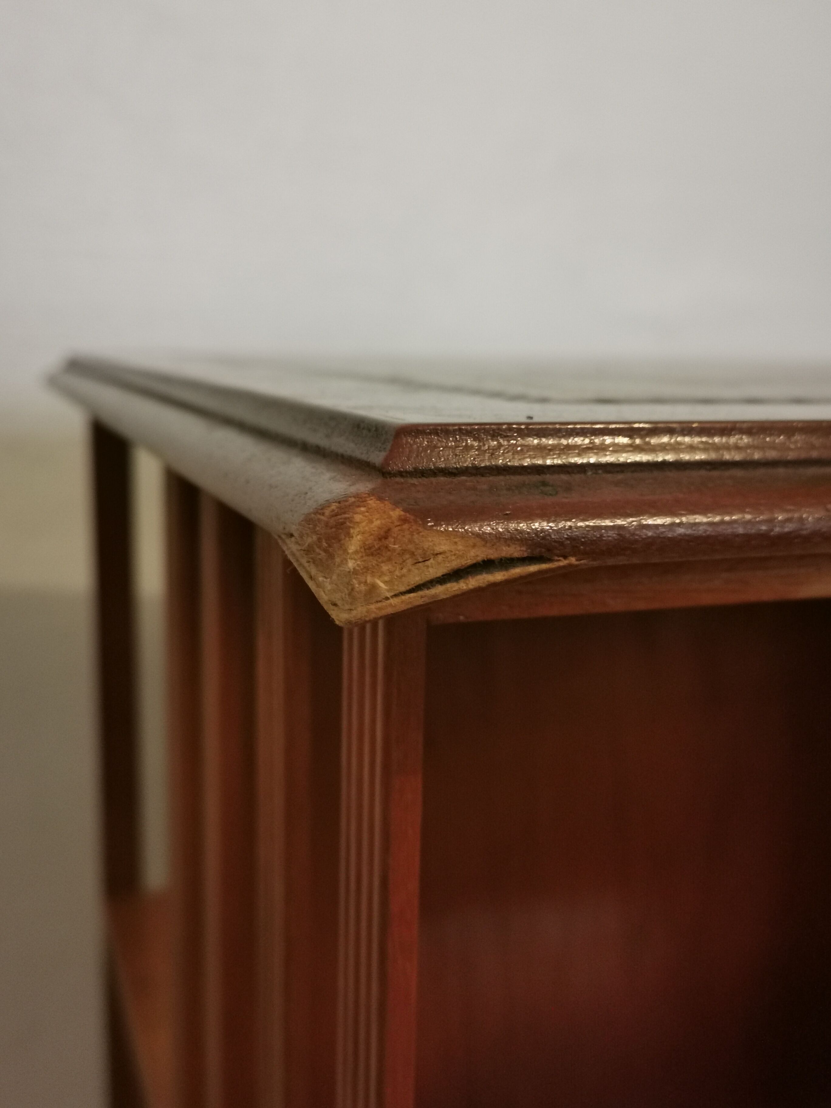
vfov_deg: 52.6
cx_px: 416
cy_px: 554
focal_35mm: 35
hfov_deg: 40.7
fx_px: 1120
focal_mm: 5.58
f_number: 1.8
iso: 400
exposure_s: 1/50
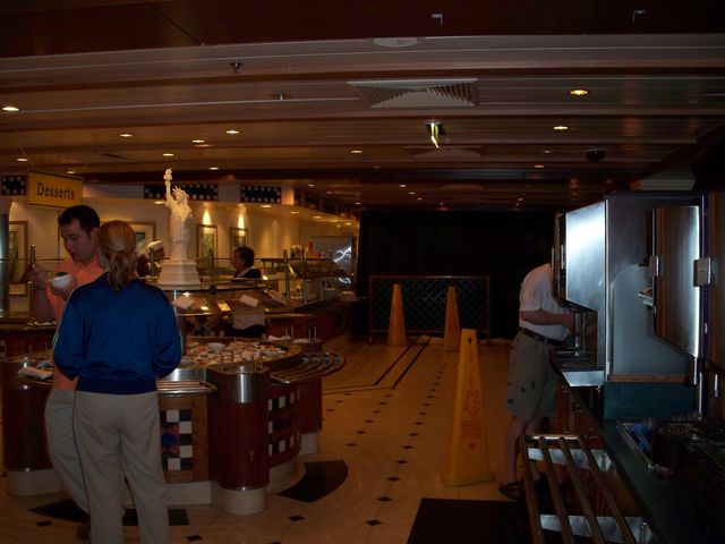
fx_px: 775
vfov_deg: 38.7
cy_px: 272
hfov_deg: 50.1
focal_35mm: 37
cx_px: 362
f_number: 3.4
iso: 200
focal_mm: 7.9
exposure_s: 1/30
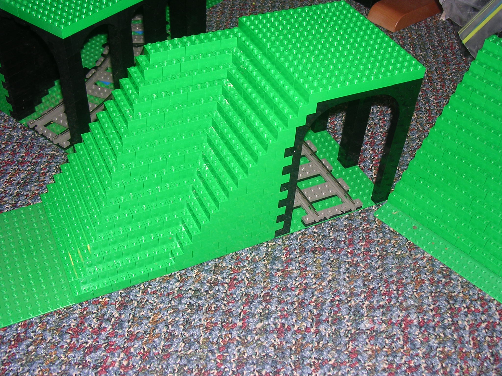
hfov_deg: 45.8
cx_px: 251
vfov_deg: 35.1
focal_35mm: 41
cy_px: 188
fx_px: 595
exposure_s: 1/60.1
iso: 100
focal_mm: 6.2
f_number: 2.9
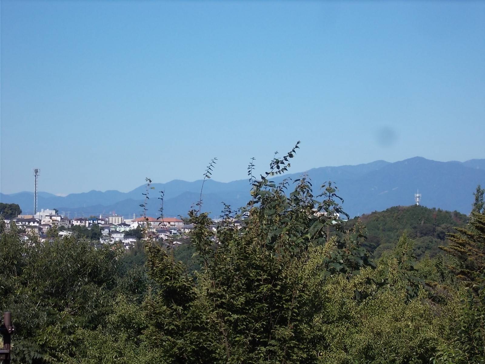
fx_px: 1583
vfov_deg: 13.1
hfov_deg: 17.4
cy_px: 182
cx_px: 242
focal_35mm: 113
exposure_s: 1/400
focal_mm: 20.1
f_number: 6
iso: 80
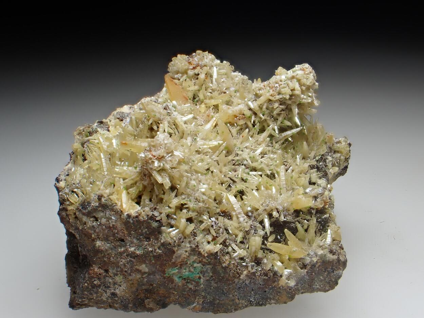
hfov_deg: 38.2
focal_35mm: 50
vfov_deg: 29.1
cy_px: 159
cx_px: 212
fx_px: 613
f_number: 4.5
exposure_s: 1/250
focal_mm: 9.01
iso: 100
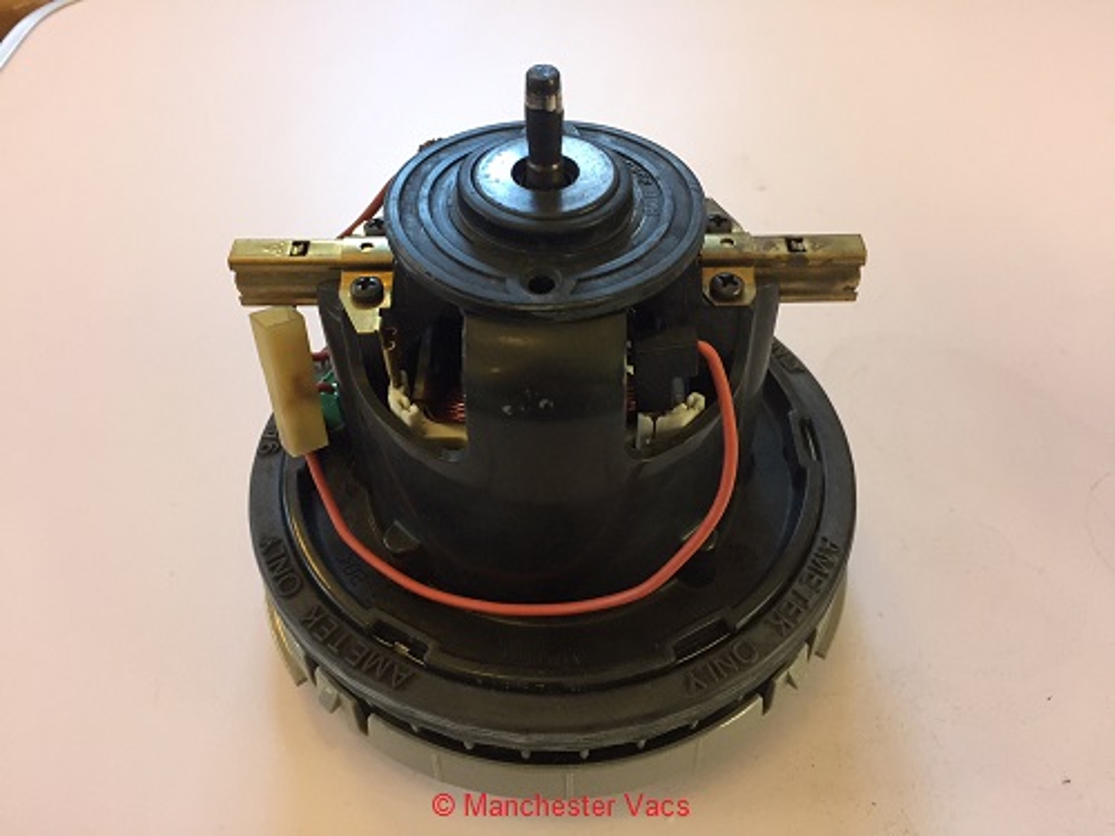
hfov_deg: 61.7
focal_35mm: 29
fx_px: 934
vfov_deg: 48.2
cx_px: 558
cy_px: 418
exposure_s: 1/33
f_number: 2.2
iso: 160
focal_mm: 4.15
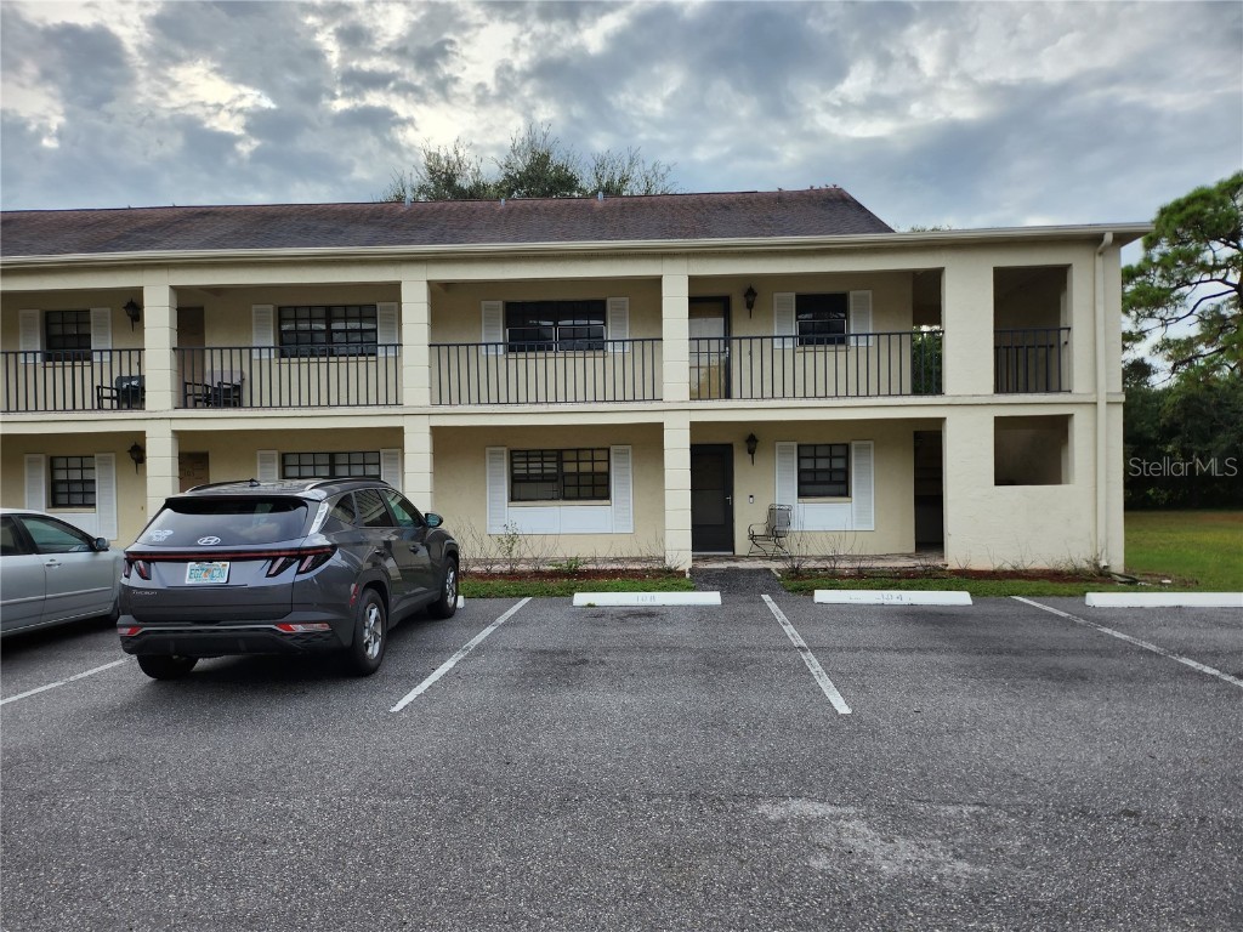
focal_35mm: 24
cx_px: 622
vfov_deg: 56.8
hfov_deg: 71.6
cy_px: 466
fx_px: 862
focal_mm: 5
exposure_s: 1/1789
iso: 50
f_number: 1.8
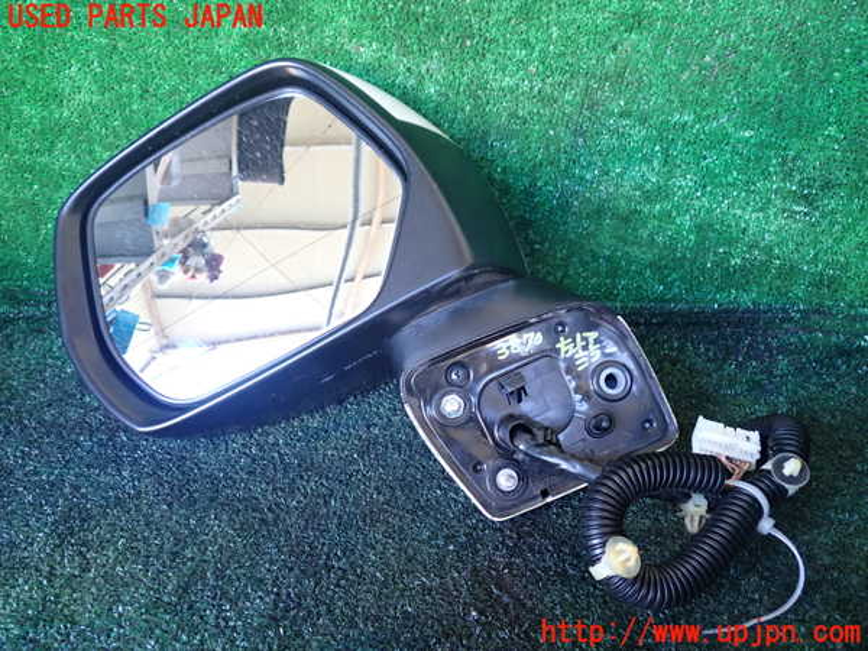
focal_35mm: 30
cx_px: 434
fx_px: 752
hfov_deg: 60.0
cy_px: 326
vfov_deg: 46.8
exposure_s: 1/30
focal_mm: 5.4
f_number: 2.3
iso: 250
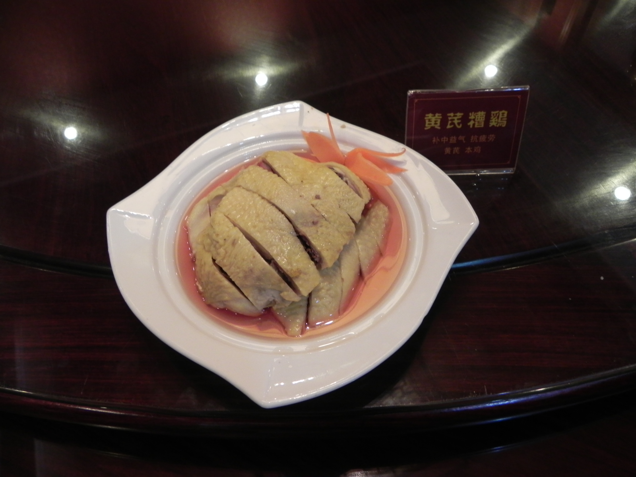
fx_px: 478
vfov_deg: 53.1
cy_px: 238
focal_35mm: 26
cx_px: 318
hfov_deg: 67.3
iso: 323
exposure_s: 1/30
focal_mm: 4.6
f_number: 2.8
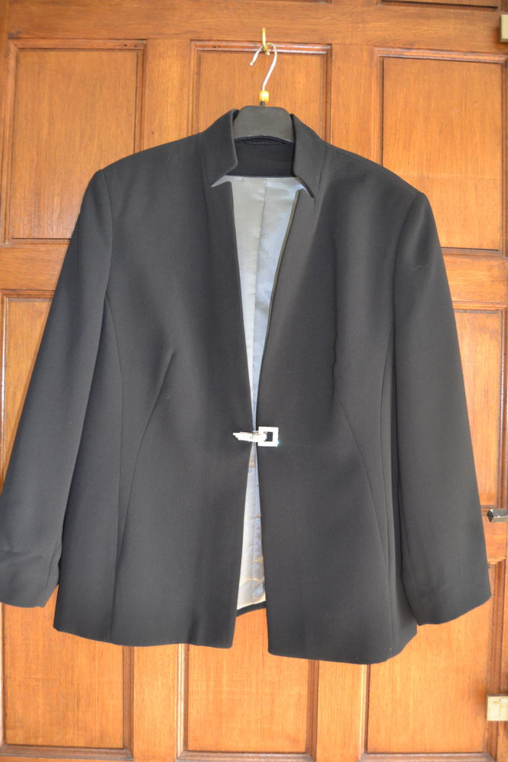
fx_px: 571
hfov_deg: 47.9
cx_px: 254
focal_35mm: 27
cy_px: 381
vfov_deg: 67.4
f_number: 3.5
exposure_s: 1/60
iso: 1600
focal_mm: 18
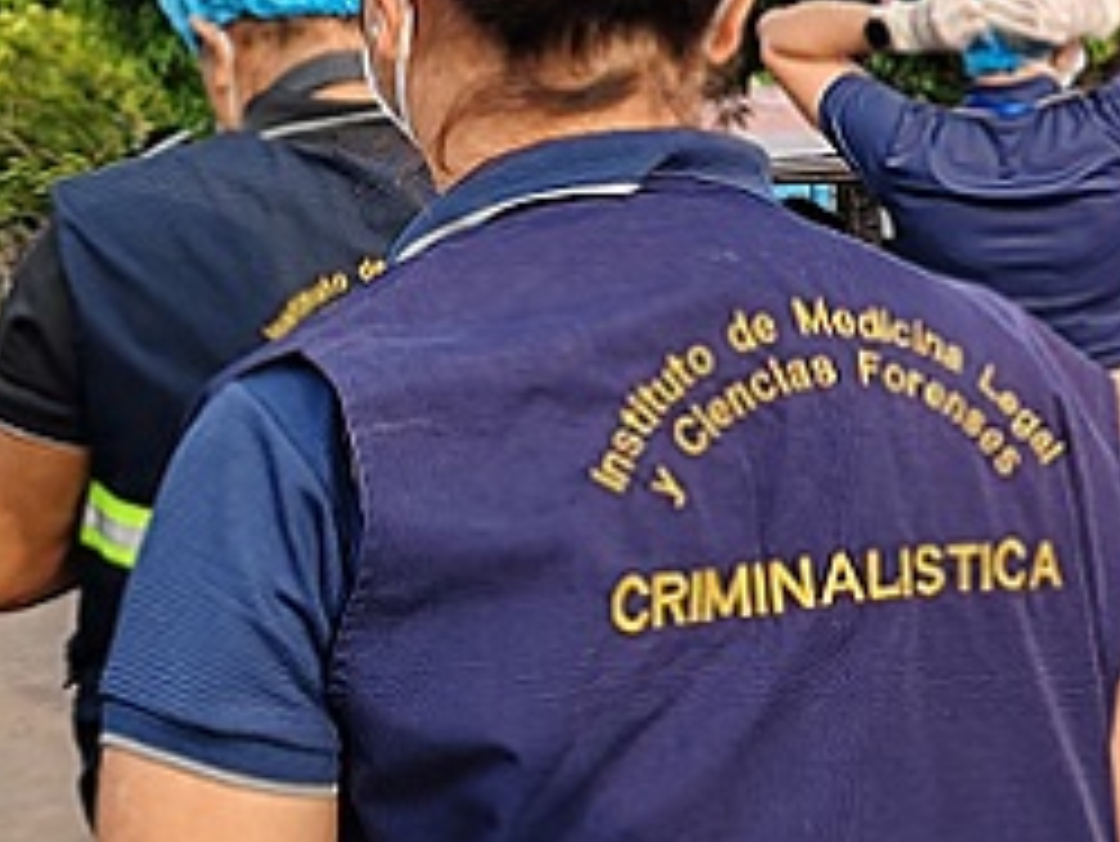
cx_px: 1509
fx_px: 3108
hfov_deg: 18.8
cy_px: 430
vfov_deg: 15.4
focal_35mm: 96
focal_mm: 6.12
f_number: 1.9
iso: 50
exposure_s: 1/270
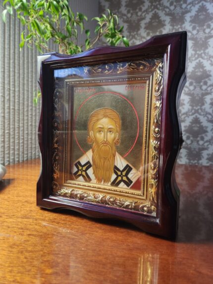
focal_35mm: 23
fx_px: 189
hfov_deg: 58.9
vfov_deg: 73.9
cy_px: 142
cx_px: 106
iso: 500
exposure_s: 1/100
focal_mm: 5.4
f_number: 1.8
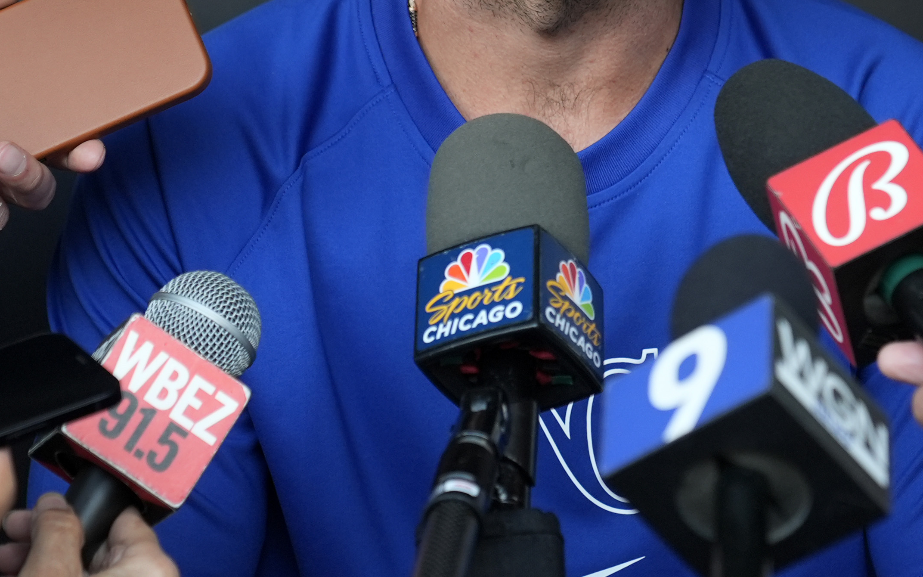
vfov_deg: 8.5
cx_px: 591
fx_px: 3874
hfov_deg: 13.6
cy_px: 229
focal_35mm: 154
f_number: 2.8
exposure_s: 1/500
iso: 500
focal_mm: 54
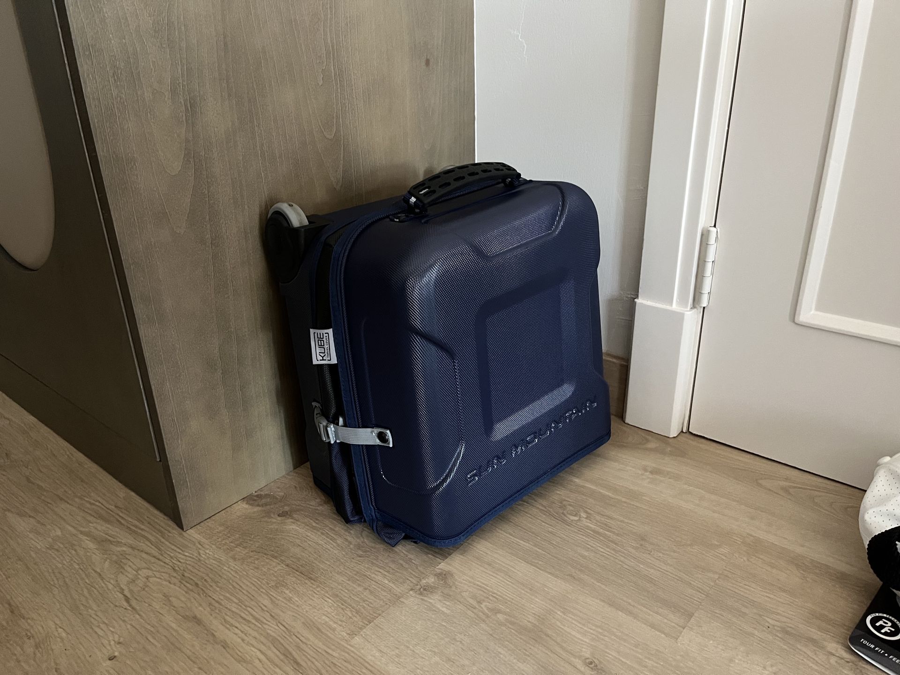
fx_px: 676
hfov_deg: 67.3
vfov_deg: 53.1
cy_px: 338
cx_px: 450
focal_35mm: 26
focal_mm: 5.1
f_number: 1.6
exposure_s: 1/31
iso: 640
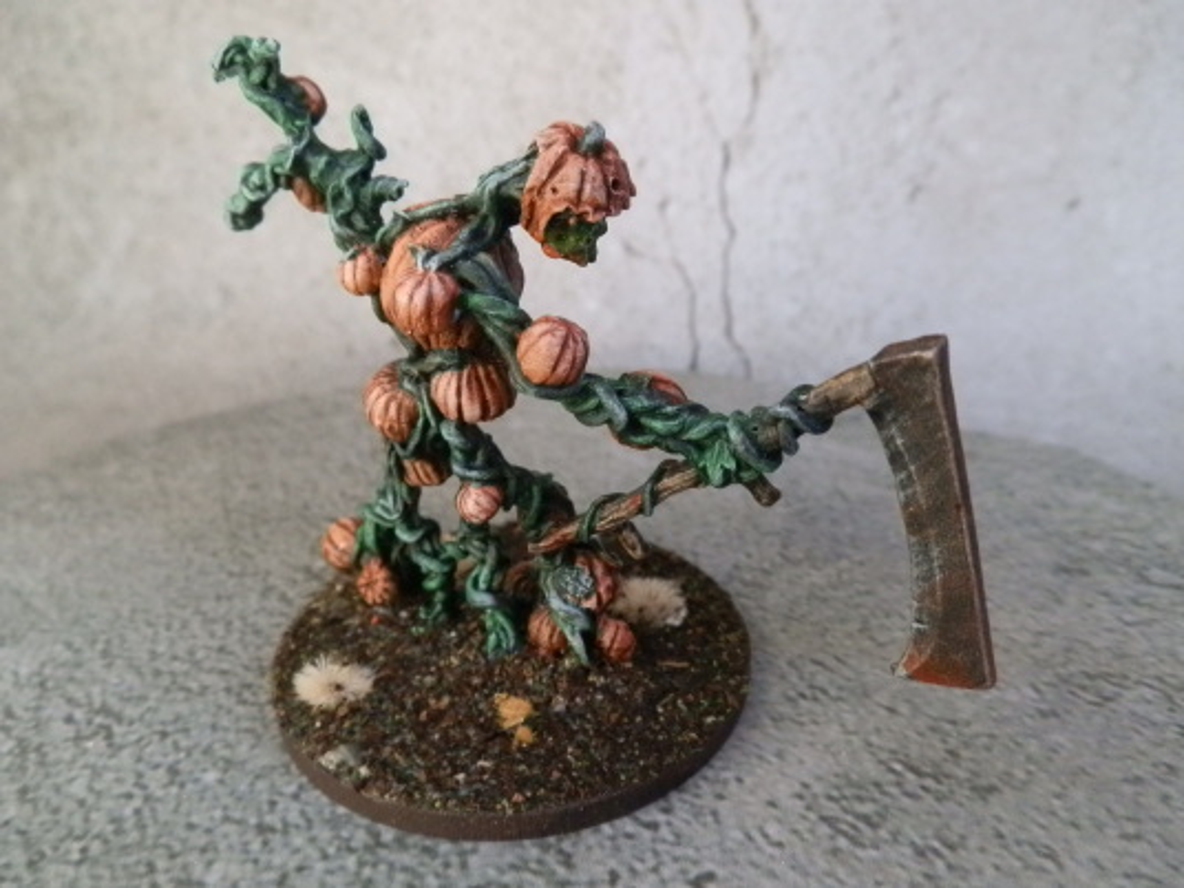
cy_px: 444
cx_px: 592
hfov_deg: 63.4
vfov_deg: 49.7
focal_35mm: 28
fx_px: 958
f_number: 3.1
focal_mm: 5
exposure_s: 1/125
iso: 400
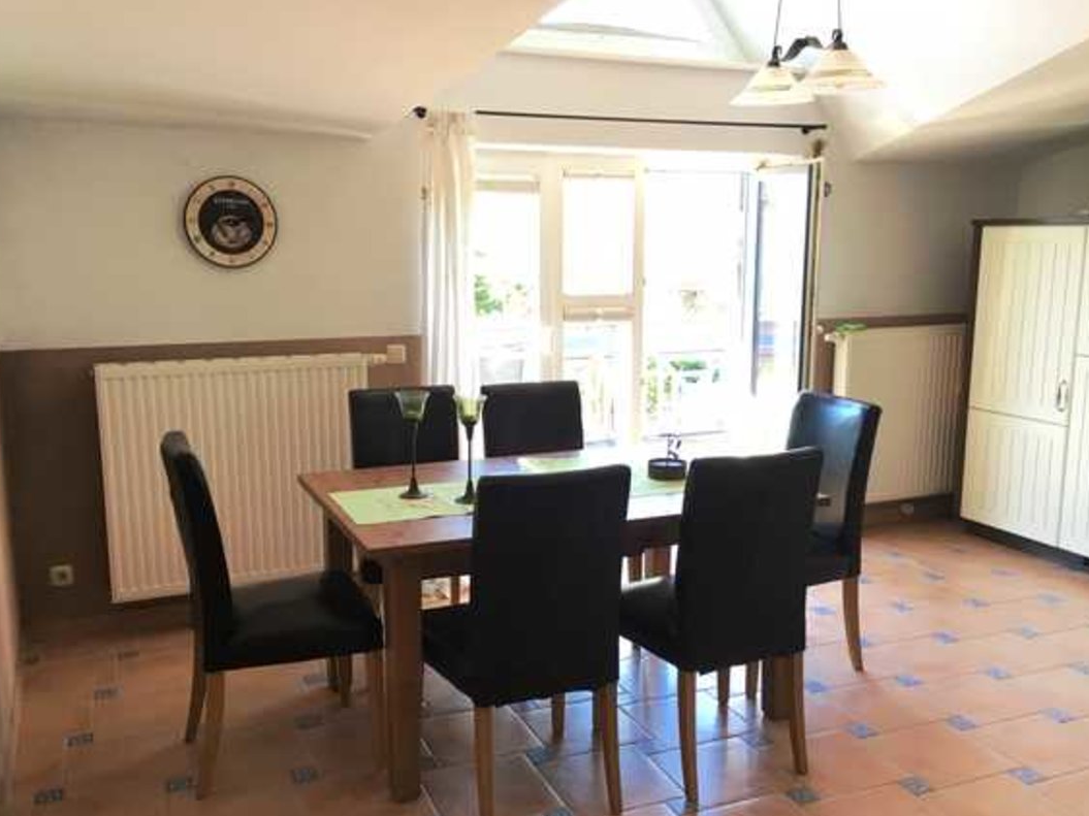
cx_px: 557
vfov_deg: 42.9
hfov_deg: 55.4
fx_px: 1038
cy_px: 429
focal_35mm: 33
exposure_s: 1/33
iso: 40
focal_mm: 4.15
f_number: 2.2
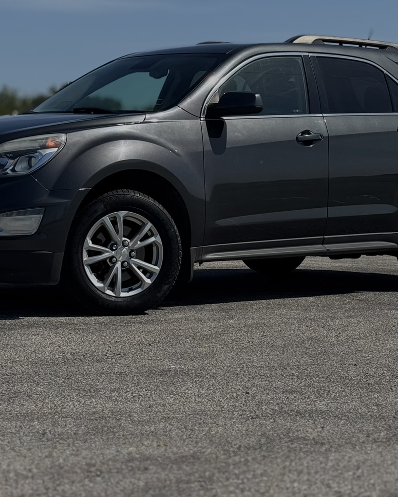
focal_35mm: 94
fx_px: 1384
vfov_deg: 20.3
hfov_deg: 16.4
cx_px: 190
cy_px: 145
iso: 64
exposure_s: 1/6410
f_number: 1.78
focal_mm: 6.76
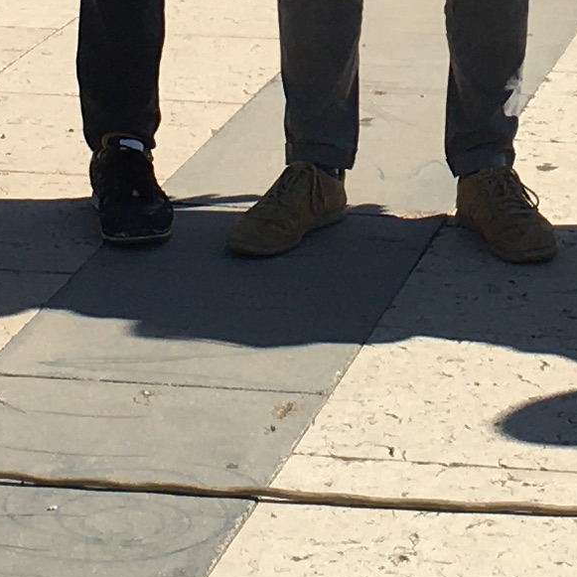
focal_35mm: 178
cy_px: -410
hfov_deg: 9.8
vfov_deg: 9.4
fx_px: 3357
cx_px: 575
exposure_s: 1/2137
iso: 25
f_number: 2.2
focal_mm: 4.15
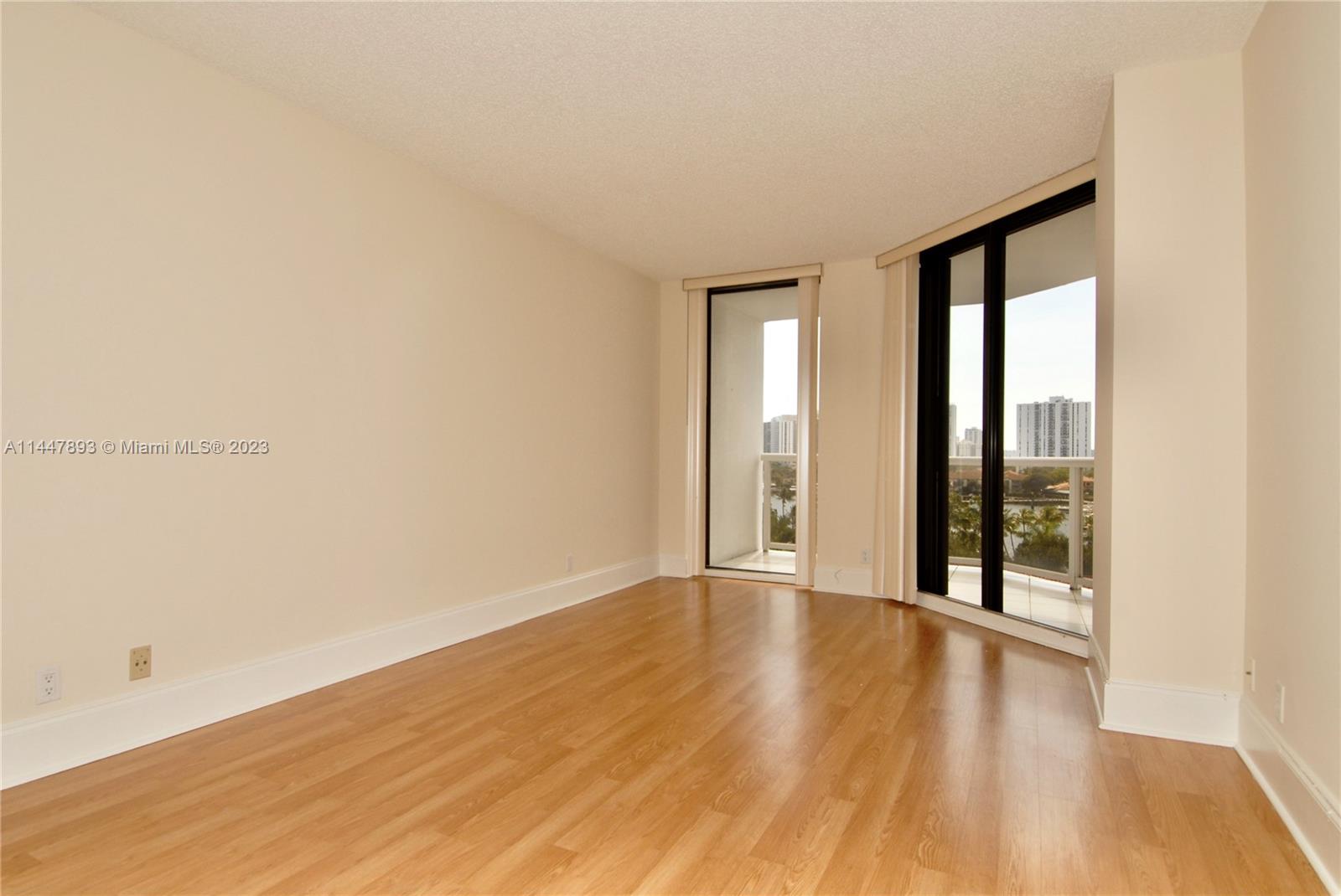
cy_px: 448
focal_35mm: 18
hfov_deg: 89.9
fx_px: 671
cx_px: 670
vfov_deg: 67.5
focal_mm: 12
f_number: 9
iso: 200
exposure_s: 1/250
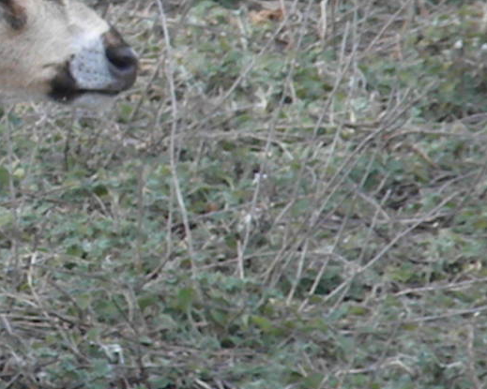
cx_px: -213
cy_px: -17
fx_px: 11269
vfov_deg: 2.0
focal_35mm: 782
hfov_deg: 2.5
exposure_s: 1/620
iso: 640
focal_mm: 46.2
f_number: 5.3
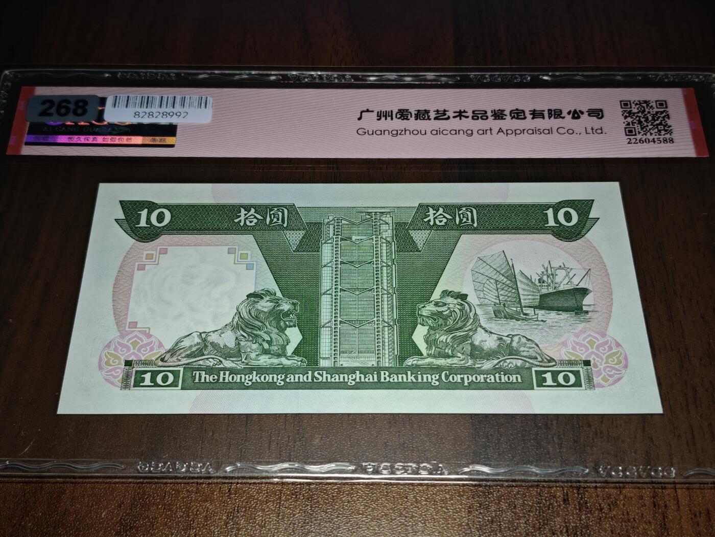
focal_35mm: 50
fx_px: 1033
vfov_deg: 29.1
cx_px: 358
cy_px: 268
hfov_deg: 38.2
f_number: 1.63
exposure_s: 1/100
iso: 200
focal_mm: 5.85
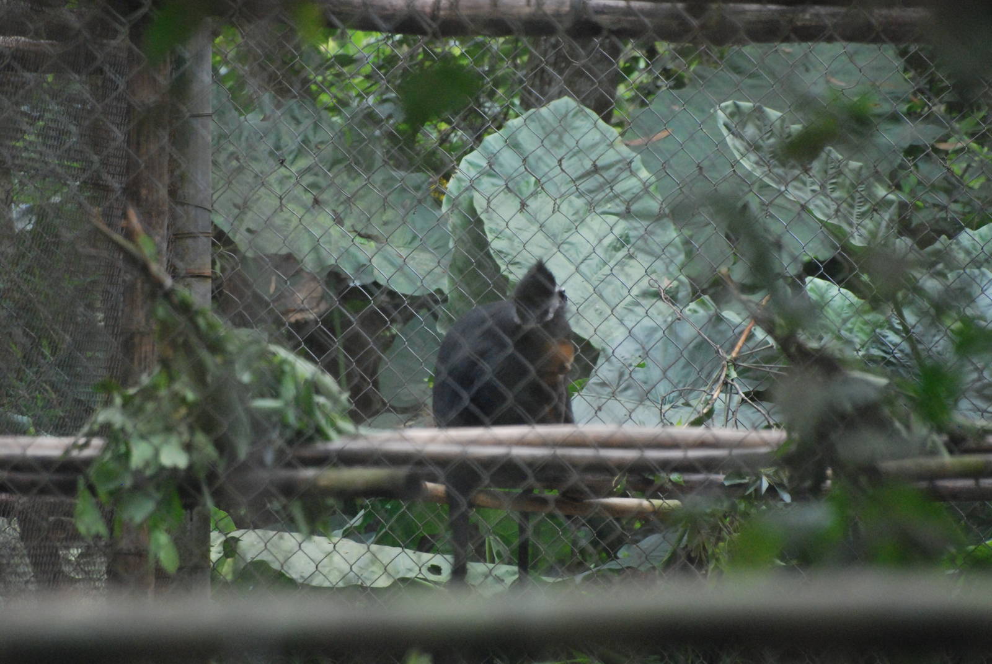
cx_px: 496
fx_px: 12415
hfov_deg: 4.6
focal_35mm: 450
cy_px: 332
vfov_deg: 3.1
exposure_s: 1/160
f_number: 5.6
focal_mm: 300
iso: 1600
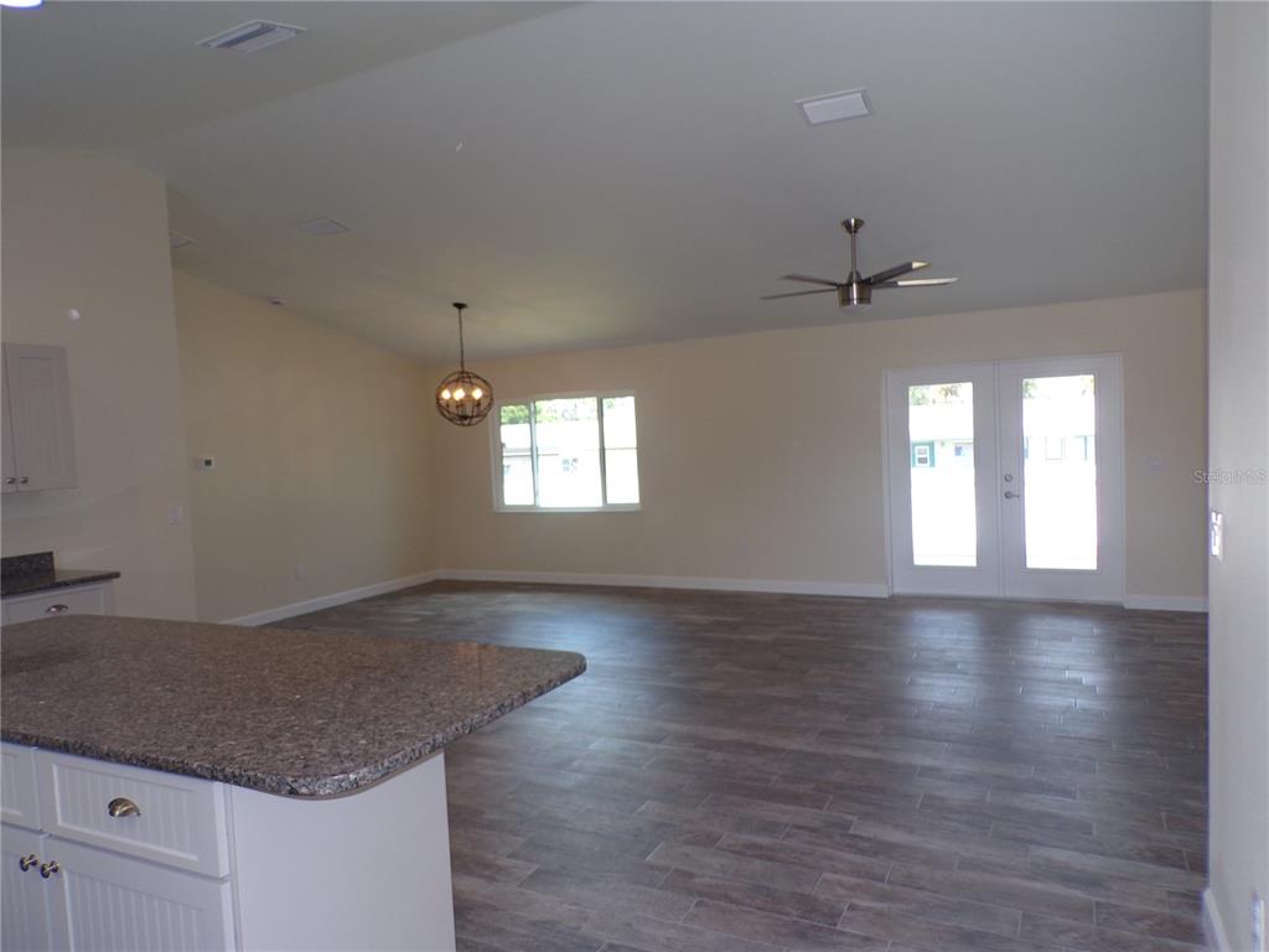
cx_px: 634
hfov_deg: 71.6
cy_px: 476
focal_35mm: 24
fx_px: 880
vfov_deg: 56.8
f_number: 3
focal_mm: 4.3
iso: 80
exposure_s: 1/70
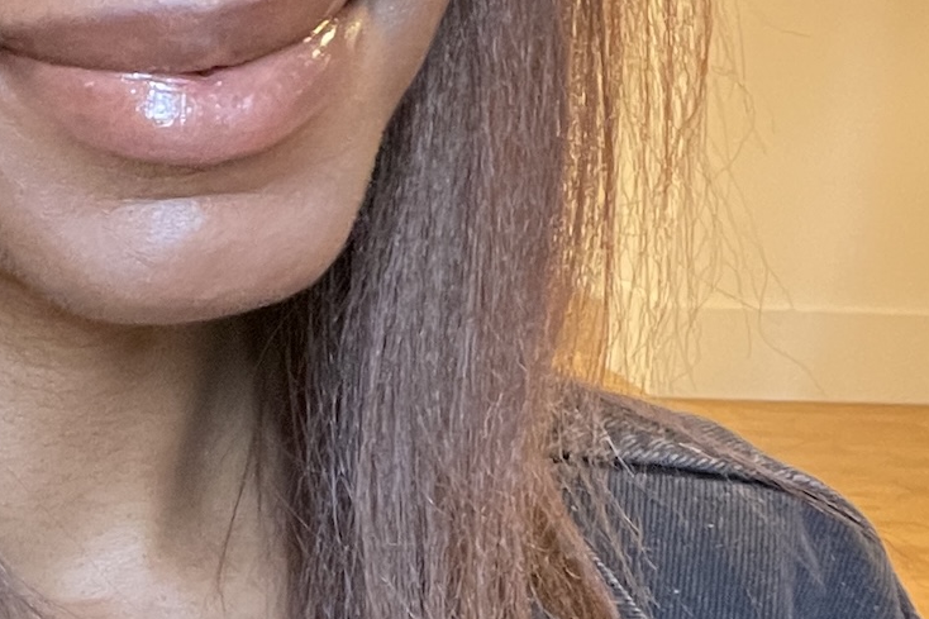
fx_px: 2631
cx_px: 49
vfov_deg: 13.3
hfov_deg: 19.6
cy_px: 592
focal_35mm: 102
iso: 400
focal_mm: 2.71
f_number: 2.2
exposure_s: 1/40
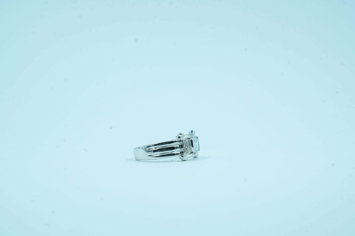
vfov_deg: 13.0
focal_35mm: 105
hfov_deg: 19.5
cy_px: 118
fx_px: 1035
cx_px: 178
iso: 400
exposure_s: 1/125
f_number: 10
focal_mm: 105
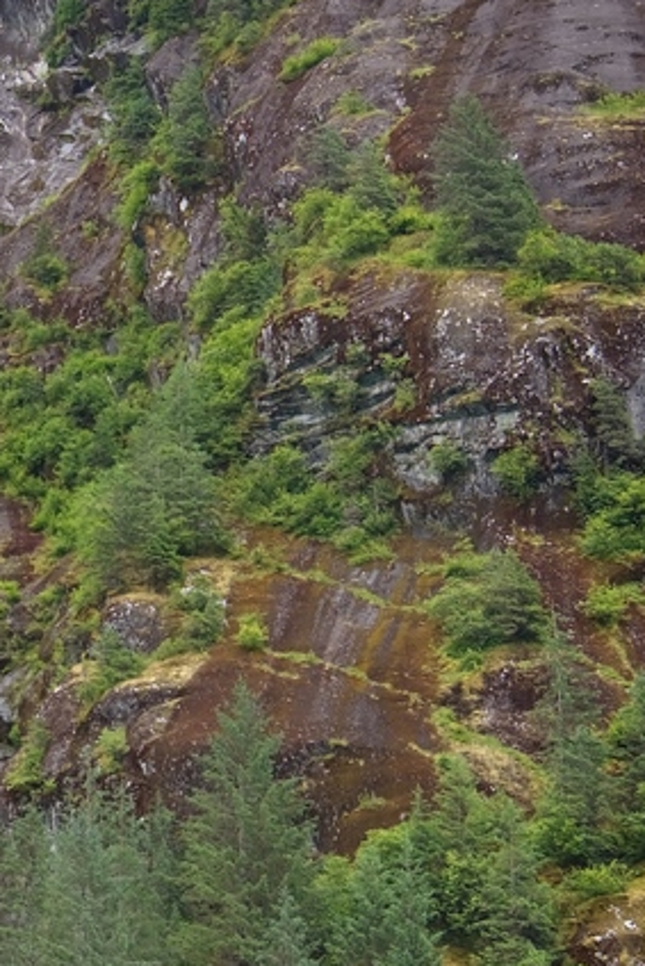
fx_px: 3893
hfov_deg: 9.3
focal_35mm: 145
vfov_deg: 14.1
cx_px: -180
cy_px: 654
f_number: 4.5
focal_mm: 48
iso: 100
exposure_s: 1/100
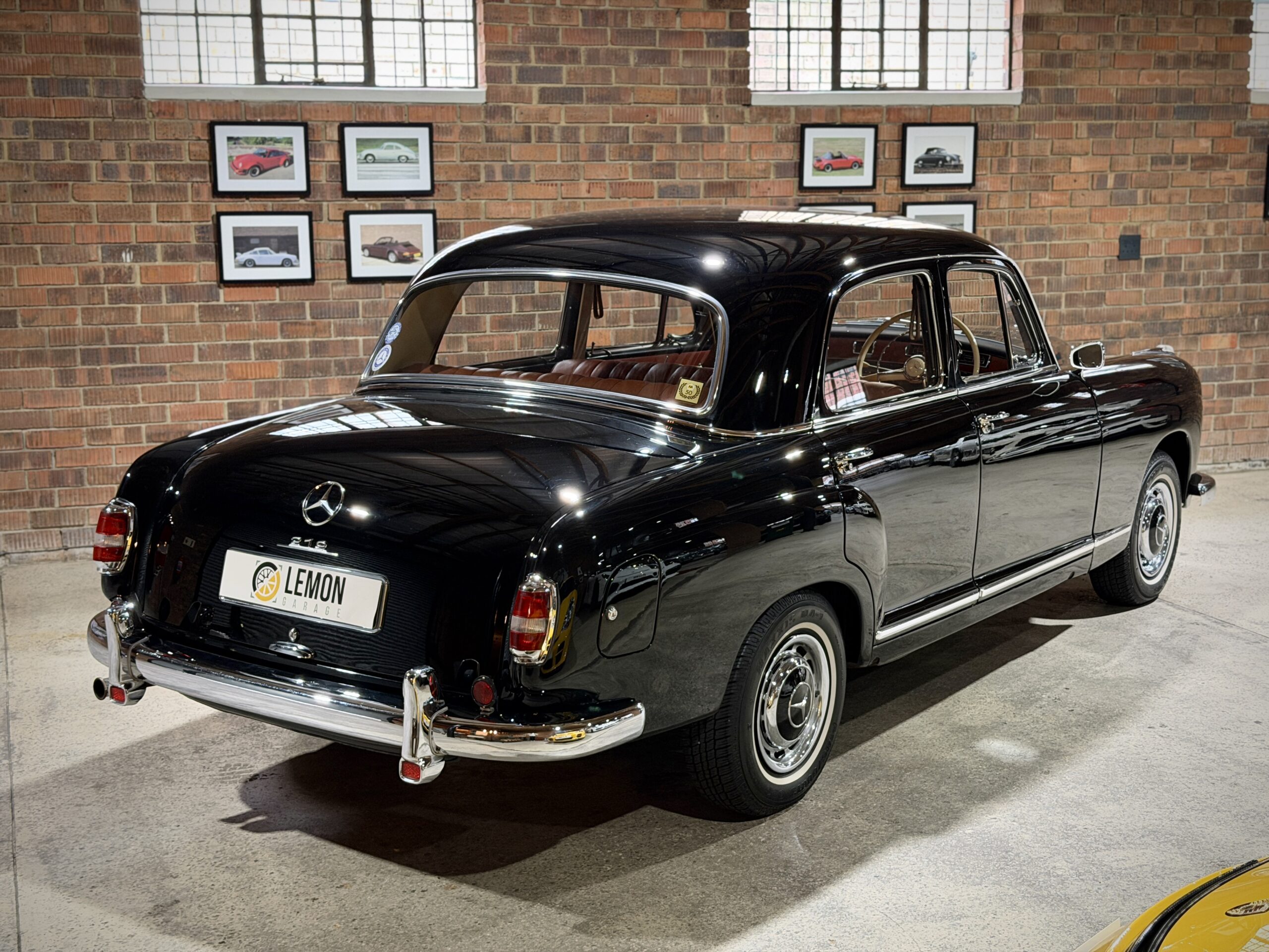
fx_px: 1760
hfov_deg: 39.7
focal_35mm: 48
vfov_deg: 30.3
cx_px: 634
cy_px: 476
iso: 400
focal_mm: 6.76
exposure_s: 1/33
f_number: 1.78
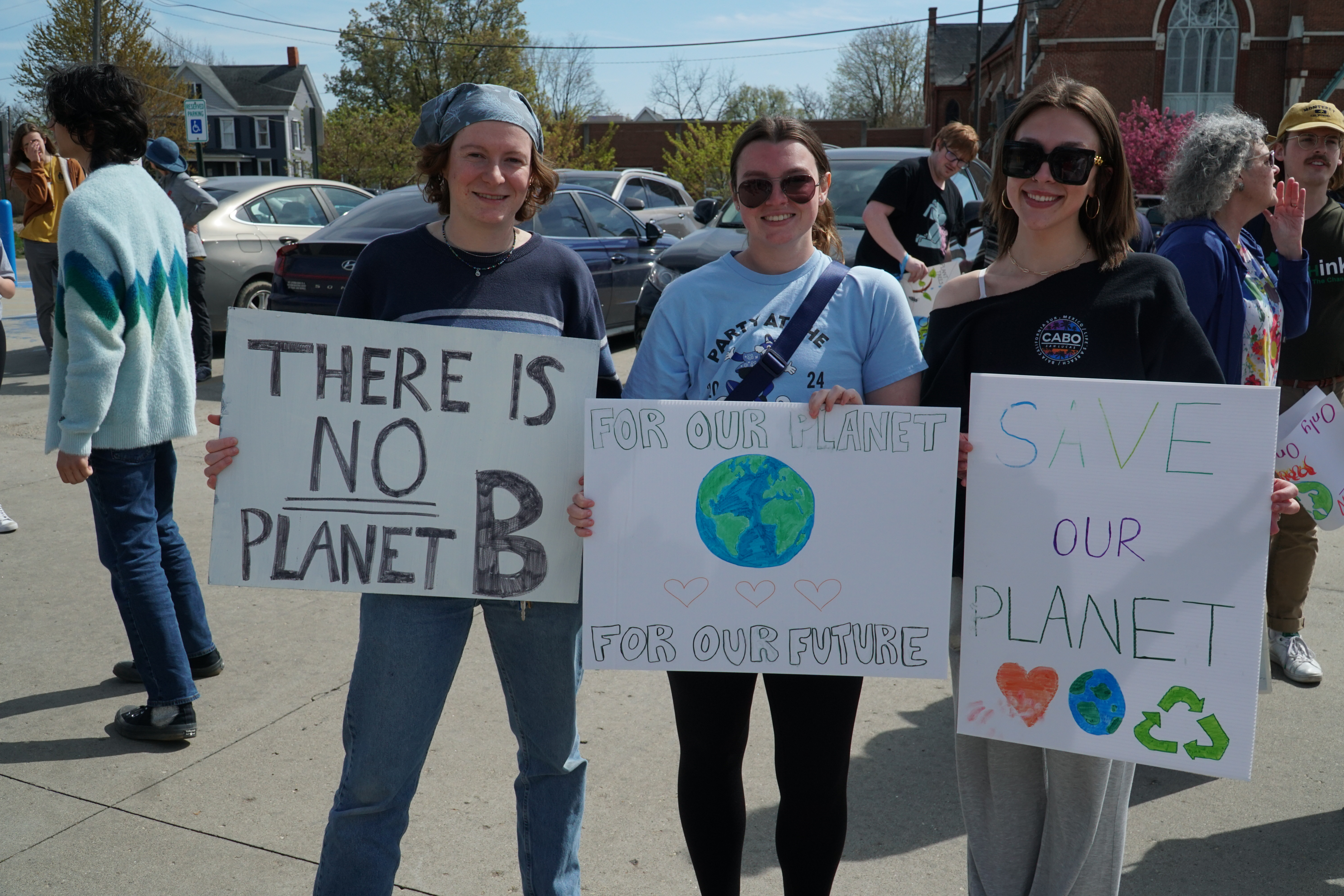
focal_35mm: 33
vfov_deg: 40.0
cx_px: 672
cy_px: 448
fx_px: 1232
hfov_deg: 57.2
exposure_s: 1/1600
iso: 400
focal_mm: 22
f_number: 8
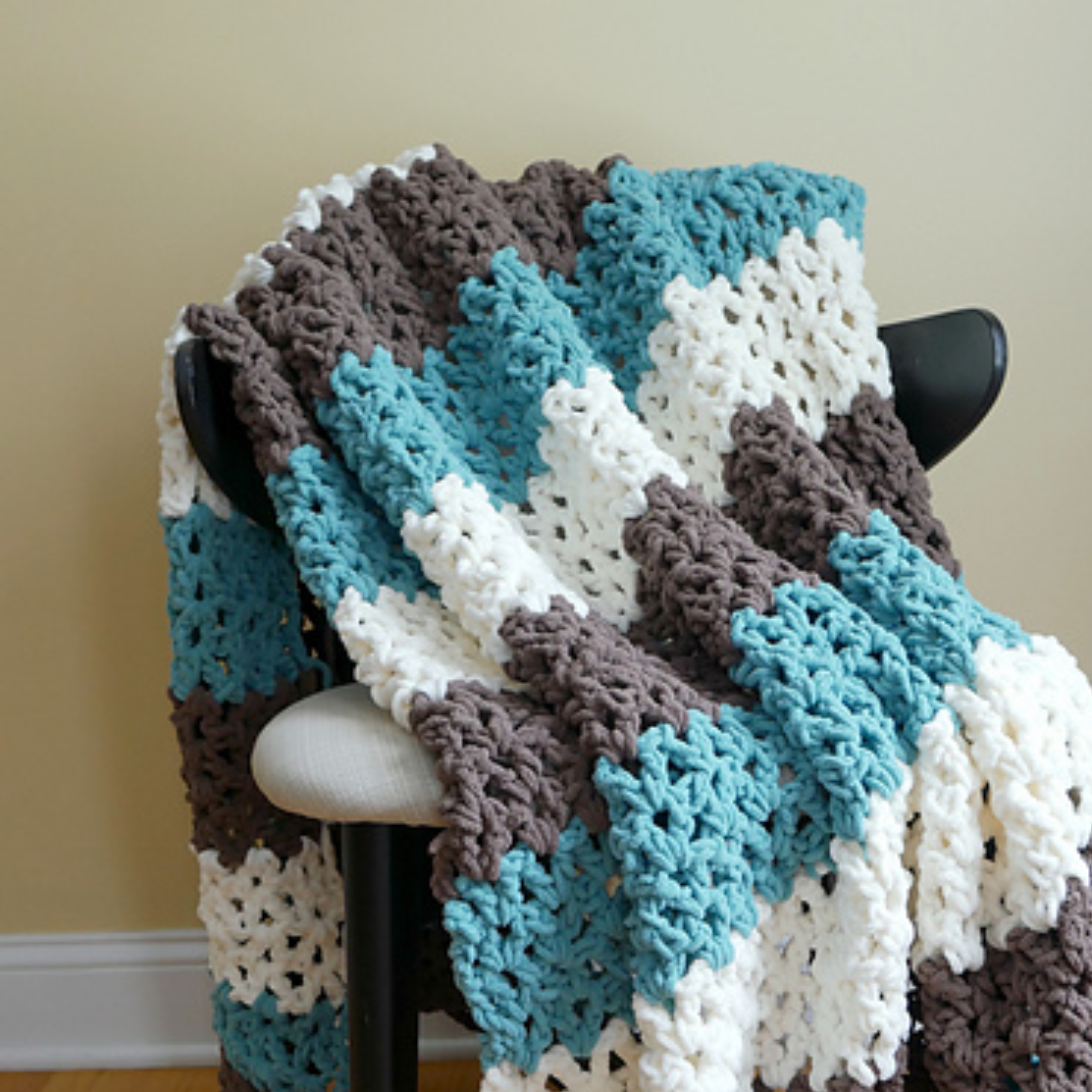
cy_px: 839
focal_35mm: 58
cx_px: 636
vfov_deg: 29.0
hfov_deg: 29.5
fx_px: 2070
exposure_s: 1/60
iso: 500
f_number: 4.1
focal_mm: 19
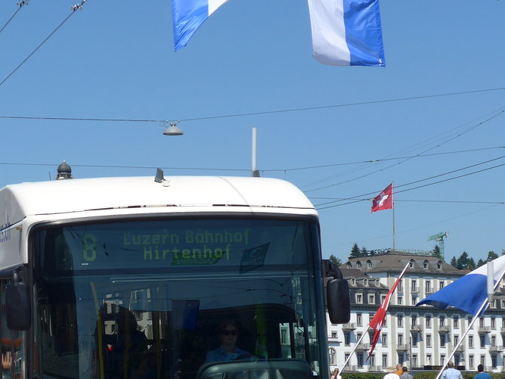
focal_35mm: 133
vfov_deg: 11.1
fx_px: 1940
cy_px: 295
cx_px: 114
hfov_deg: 14.8
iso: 80
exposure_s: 1/1000
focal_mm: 15
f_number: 4.2
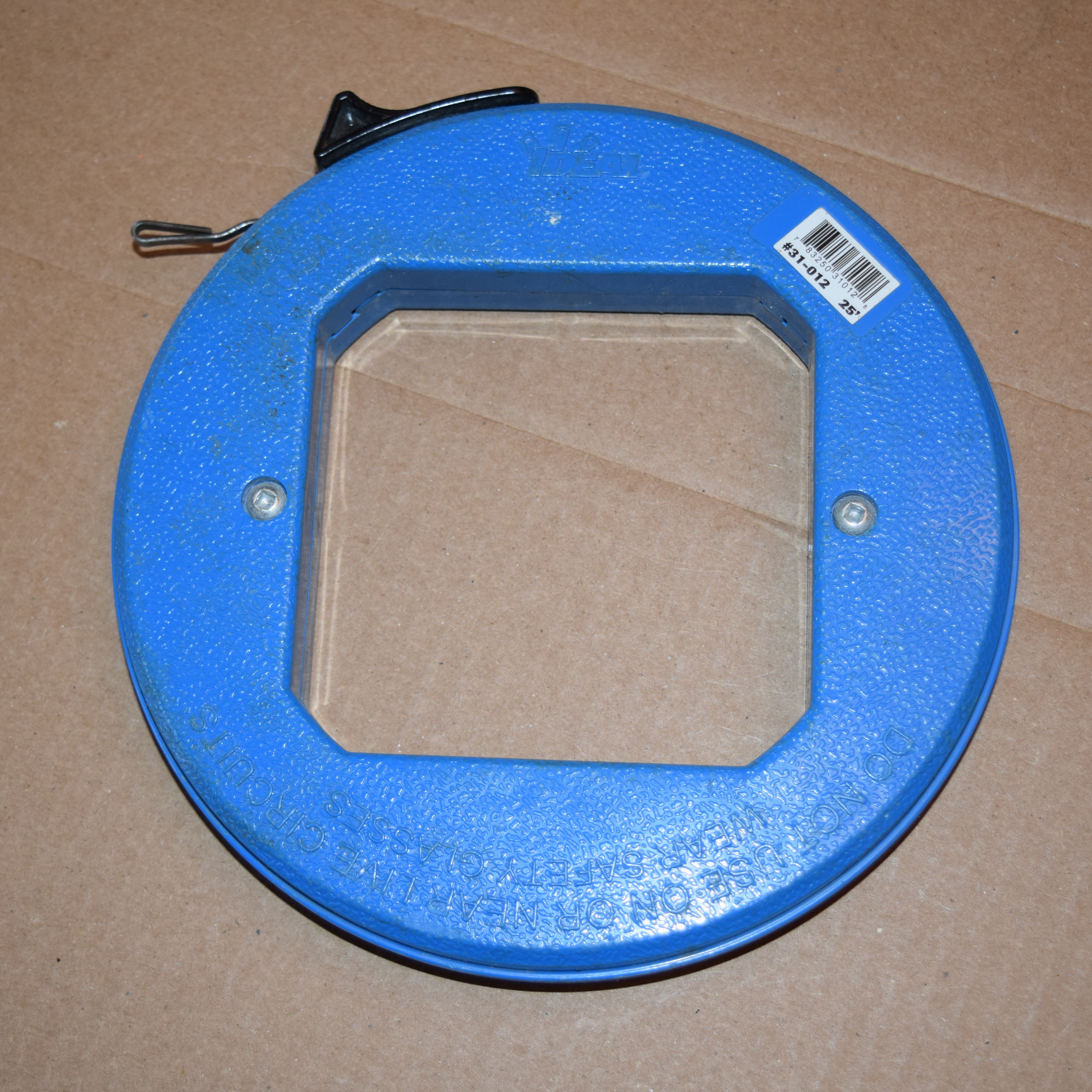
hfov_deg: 26.1
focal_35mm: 66
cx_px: 500
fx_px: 2356
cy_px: 538
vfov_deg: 26.1
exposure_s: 1/60
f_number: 4.5
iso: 500
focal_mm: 34
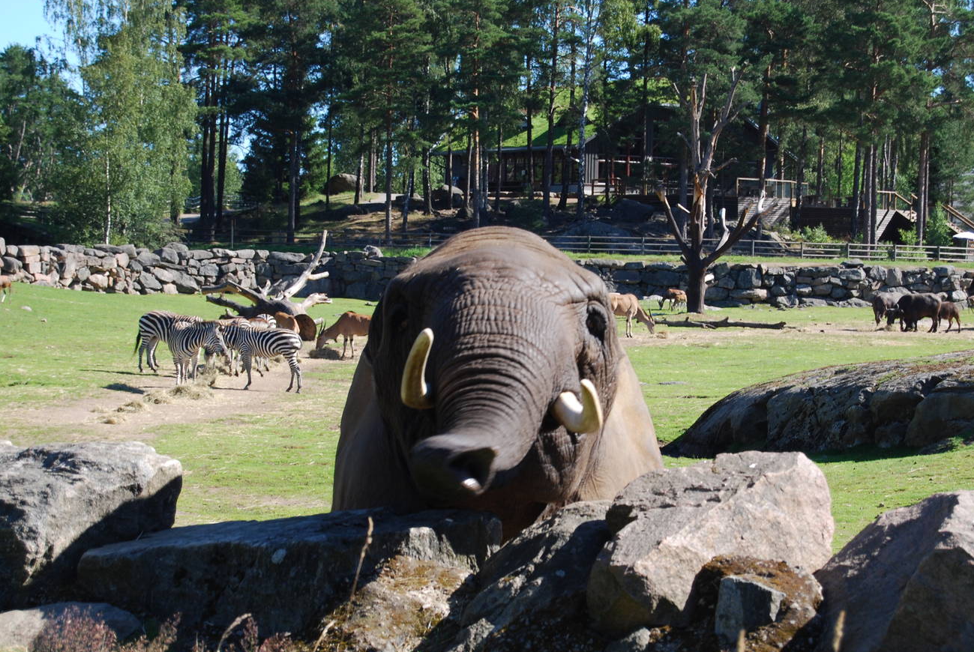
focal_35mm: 102
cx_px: 515
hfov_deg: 20.1
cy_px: 368
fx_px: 2753
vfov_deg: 13.5
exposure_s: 1/160
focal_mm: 55
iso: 100
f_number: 6.3
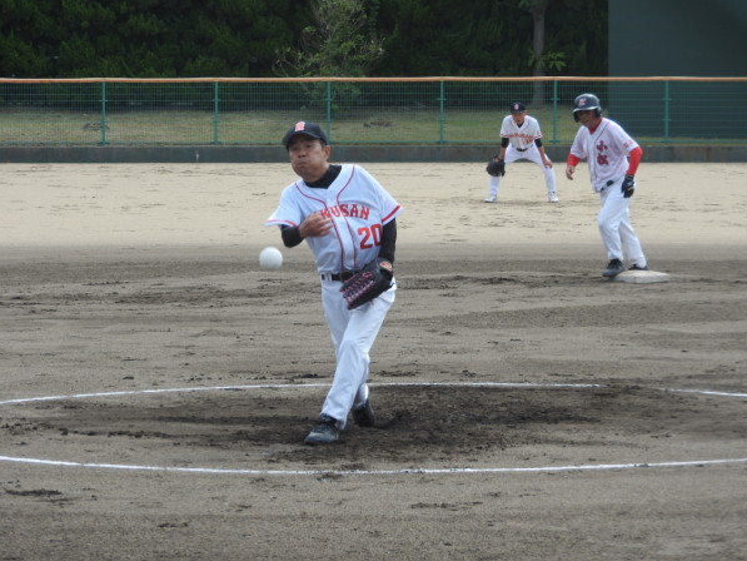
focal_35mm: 201
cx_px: 374
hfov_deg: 9.8
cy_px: 280
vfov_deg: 7.4
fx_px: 4338
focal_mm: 35.8
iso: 100
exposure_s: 1/320
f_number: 5.3
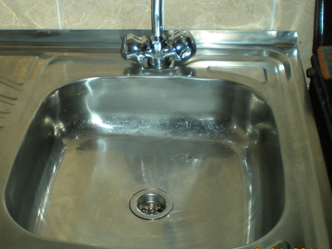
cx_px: 104
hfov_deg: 33.4
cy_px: 106
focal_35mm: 57
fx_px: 547
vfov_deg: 25.6
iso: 64
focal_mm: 6.3
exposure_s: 1/60
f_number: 3.1
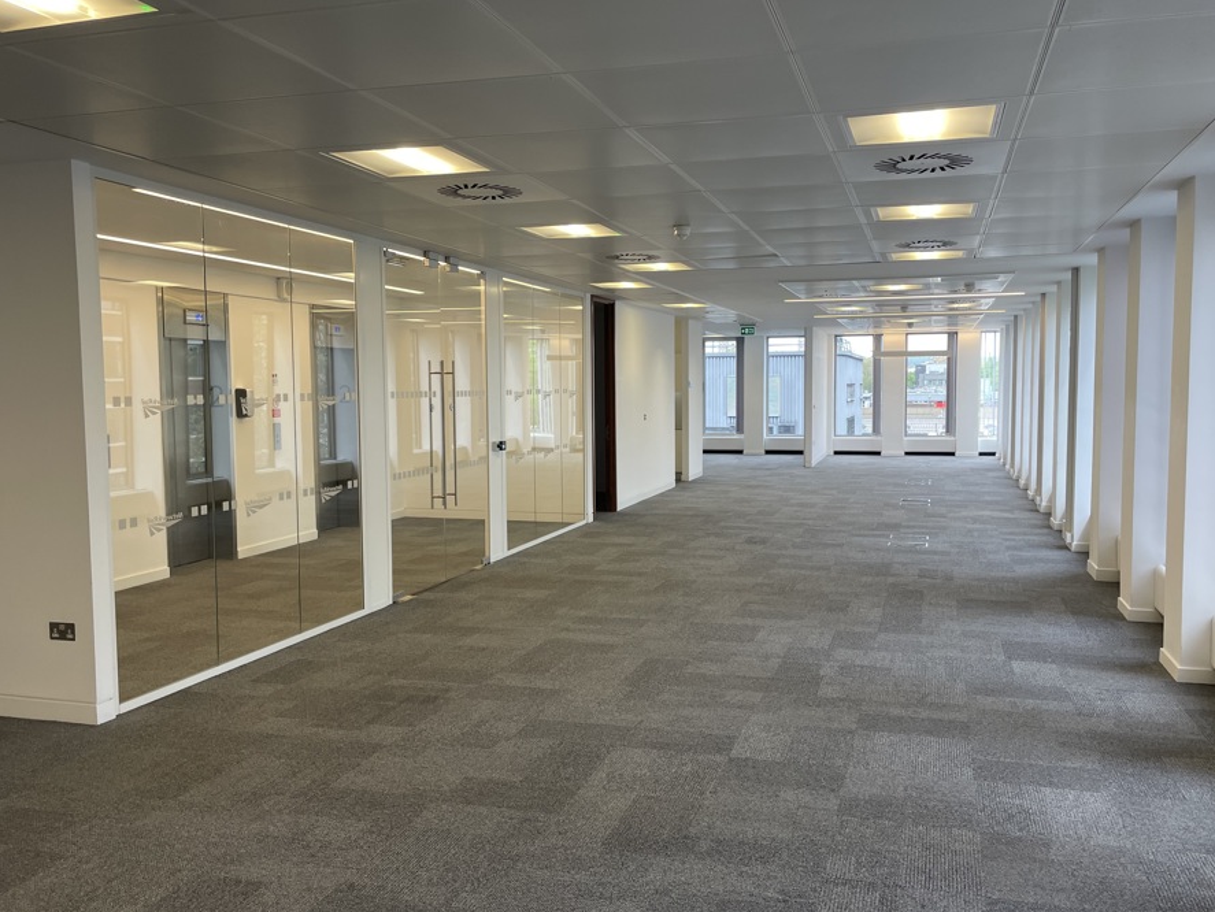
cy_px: 471
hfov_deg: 59.9
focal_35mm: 30
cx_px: 634
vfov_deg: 46.8
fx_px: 1053
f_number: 1.6
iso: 50
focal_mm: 4.2
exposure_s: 1/100
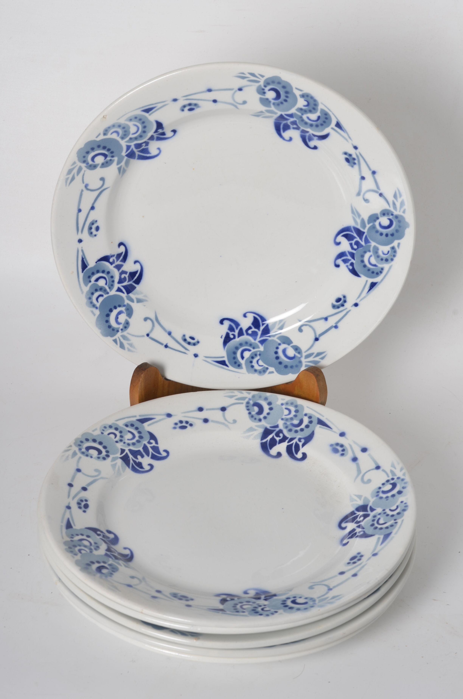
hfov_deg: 18.1
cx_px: 232
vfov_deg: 27.0
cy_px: 350
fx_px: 1453
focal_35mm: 75
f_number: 11
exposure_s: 1/125
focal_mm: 50
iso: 100
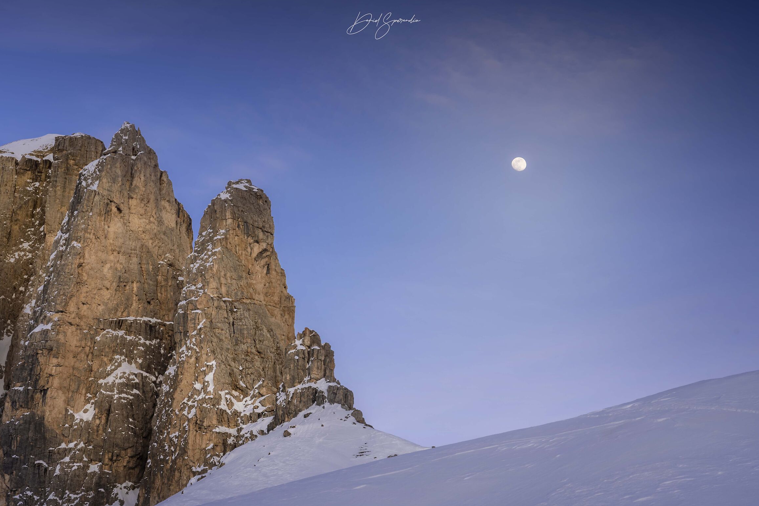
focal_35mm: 76
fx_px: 1602
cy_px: 256
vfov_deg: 17.9
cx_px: 384
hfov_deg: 26.6
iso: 50
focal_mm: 73
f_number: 11
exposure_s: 1/20
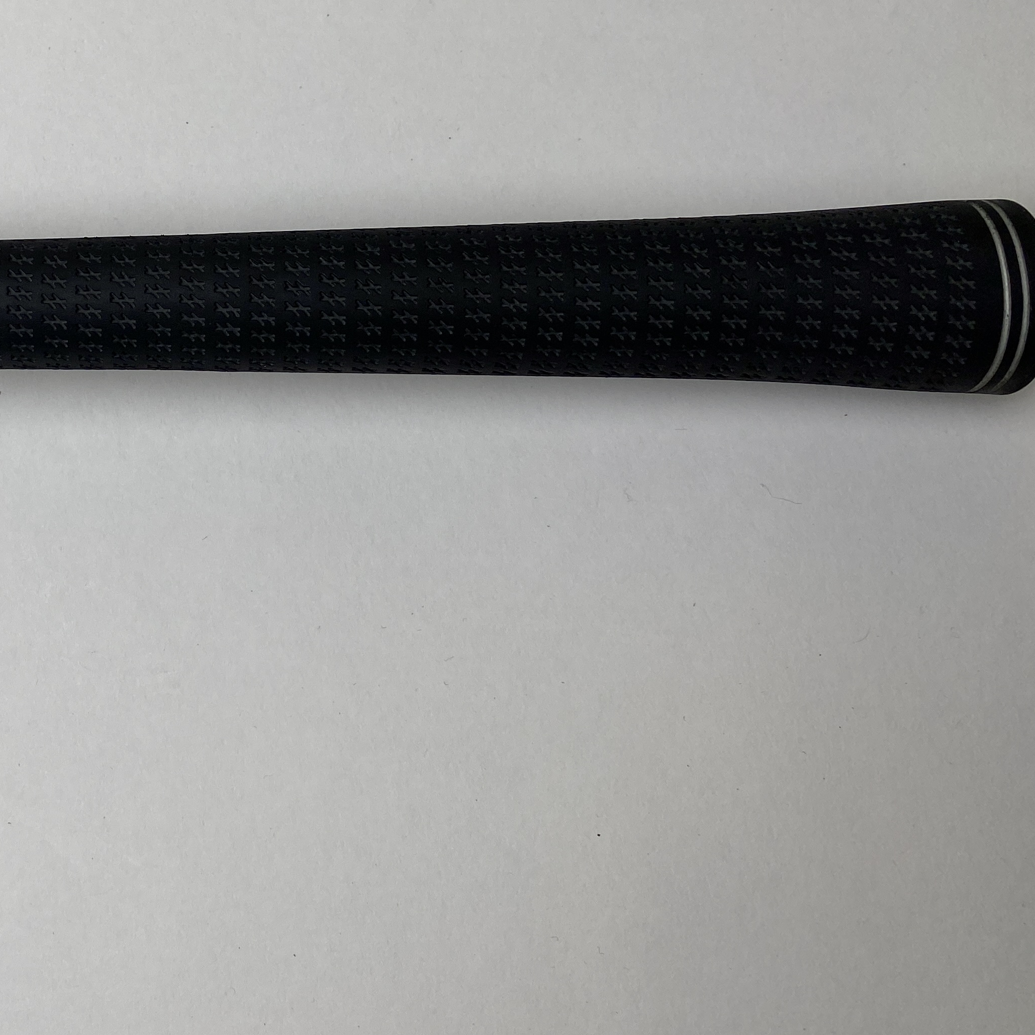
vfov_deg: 37.1
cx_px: 124
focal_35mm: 45
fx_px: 1522
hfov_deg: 35.6
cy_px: 328
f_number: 1.8
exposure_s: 1/473
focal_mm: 4.25
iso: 32
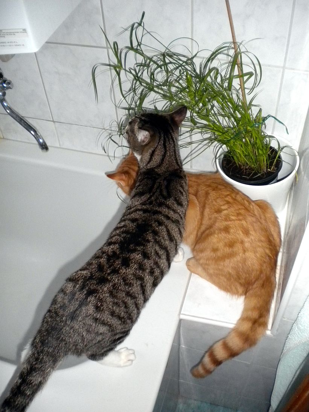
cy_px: 206
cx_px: 154
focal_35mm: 35
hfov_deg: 40.7
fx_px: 416
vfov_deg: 52.6
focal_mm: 6.3
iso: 400
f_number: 3.1
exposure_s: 1/30
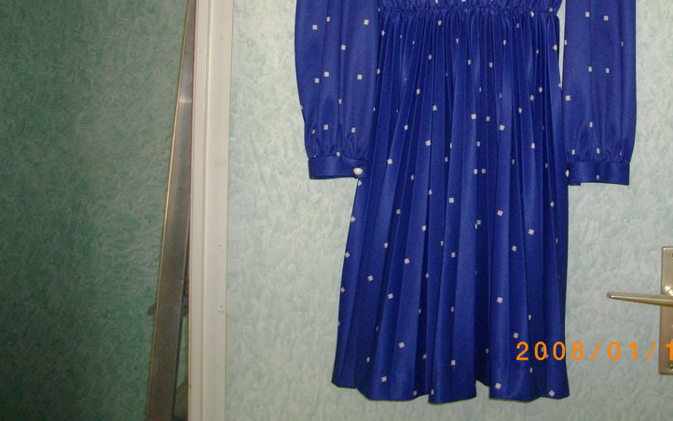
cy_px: 77
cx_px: 434
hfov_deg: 42.2
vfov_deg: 26.8
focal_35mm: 47
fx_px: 862
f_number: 2.9
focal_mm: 5.7
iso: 200
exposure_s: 1/50
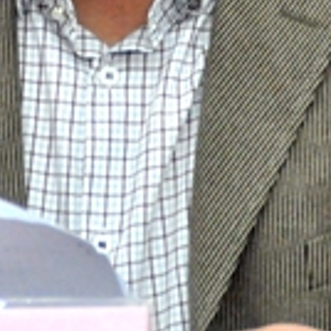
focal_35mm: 645
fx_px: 6973
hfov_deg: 2.7
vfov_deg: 2.7
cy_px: -105
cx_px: 15
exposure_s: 1/30
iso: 1250
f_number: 5.6
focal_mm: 85
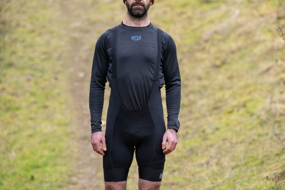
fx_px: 1069
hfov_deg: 15.2
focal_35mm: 135
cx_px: 142
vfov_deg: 10.2
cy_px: 95
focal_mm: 135
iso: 1250
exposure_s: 1/500
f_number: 4
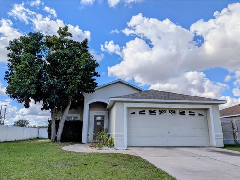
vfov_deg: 56.8
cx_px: 120
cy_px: 90
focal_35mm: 24
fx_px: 166
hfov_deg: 71.6
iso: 30
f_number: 1.7
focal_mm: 4.53
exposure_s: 1/2809
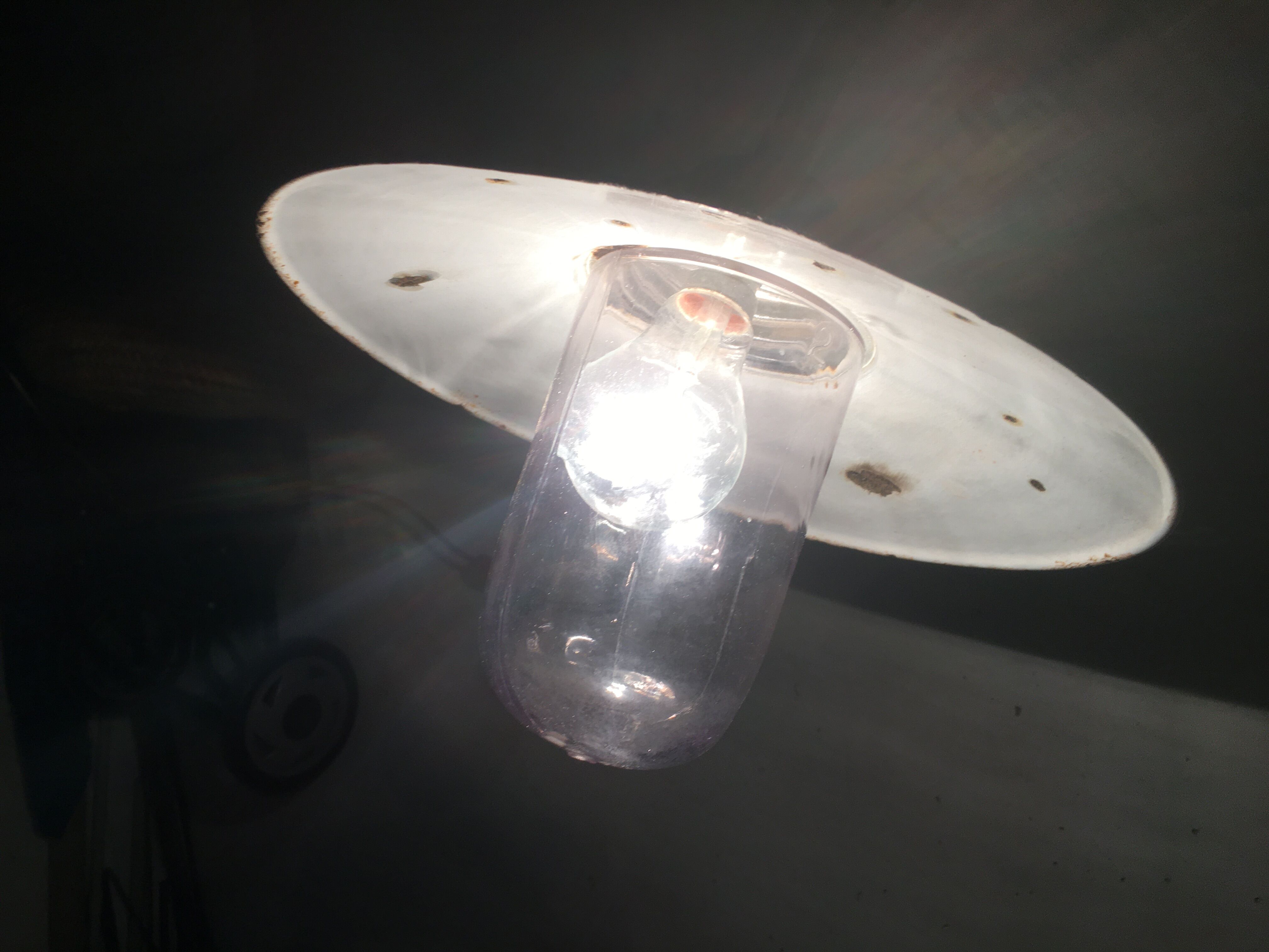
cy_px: 476
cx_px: 634
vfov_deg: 48.2
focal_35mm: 29
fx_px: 1063
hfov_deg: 61.7
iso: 25
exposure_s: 1/100
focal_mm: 4.15
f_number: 2.2
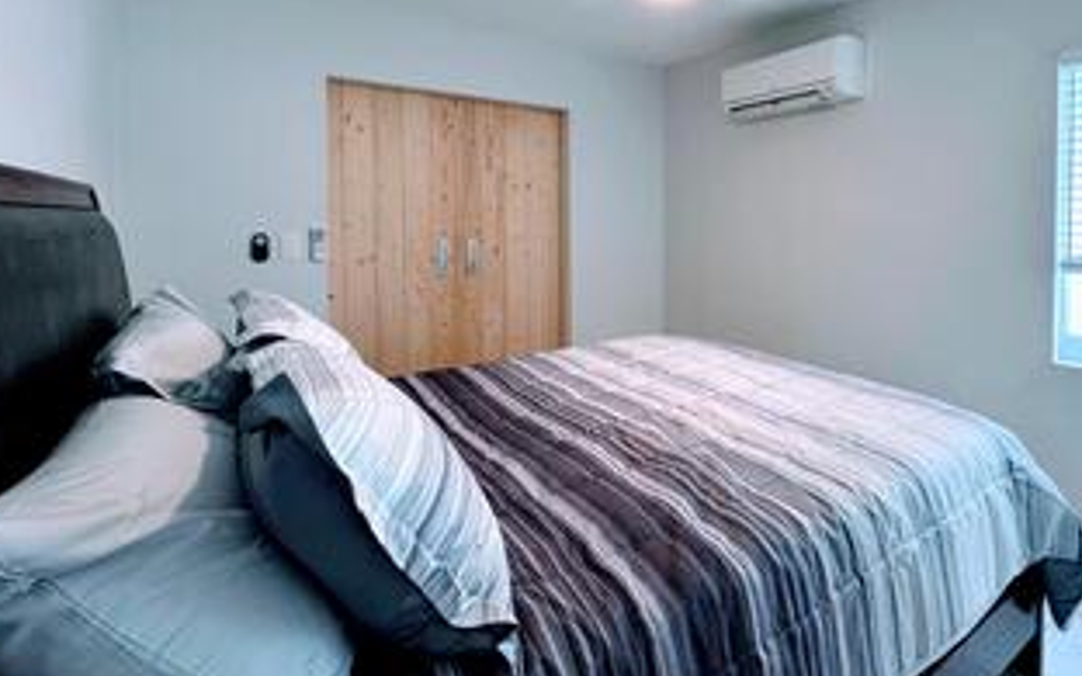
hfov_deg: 87.0
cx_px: 642
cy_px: 232
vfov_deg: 60.9
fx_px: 560
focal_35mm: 19
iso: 200
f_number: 2.2
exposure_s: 1/60
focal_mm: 2.22
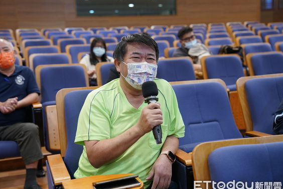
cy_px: 95
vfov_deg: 28.1
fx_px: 377
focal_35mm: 48
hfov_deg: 41.1
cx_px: 134
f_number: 3.2
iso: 1000
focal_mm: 45
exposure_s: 1/100
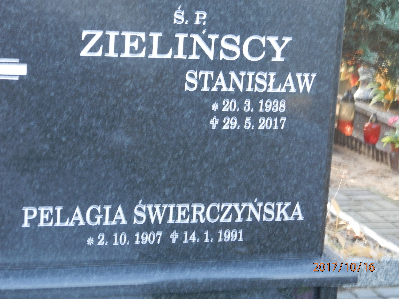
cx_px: 200
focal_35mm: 82
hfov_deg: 23.8
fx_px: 945
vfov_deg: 18.0
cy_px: 150
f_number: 4.2
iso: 200
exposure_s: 1/20
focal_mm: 14.6
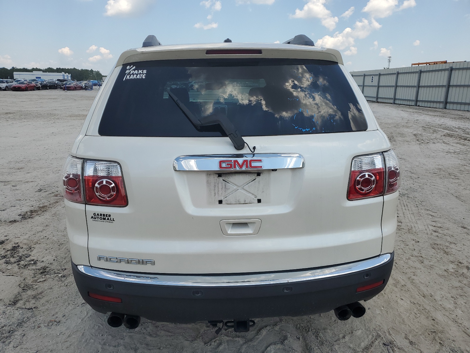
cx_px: 235
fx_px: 353
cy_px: 176
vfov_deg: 53.1
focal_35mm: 26
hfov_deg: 67.3
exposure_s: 1/2500
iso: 50
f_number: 1.5
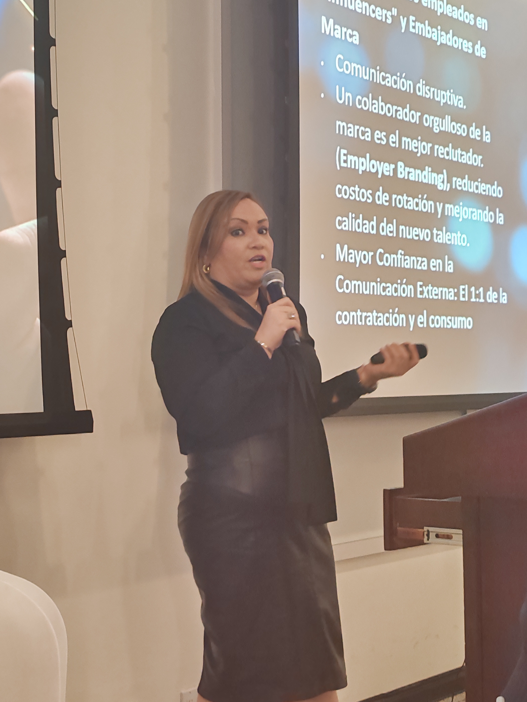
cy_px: 351
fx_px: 1421
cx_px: 264
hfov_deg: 21.0
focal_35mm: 70
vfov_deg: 27.8
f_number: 1.9
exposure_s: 1/50
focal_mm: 6.12
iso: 640
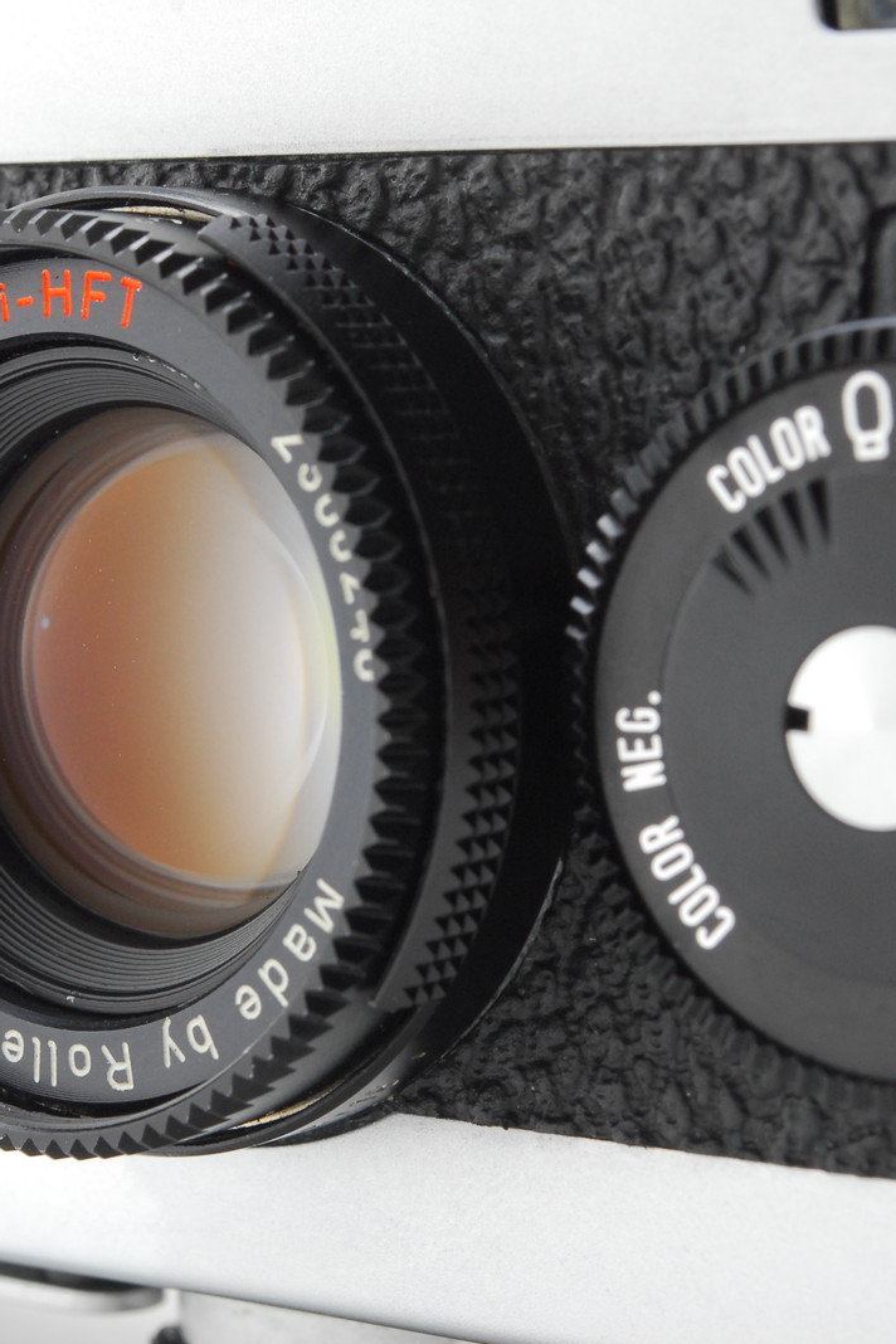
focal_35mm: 117
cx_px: 223
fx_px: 4368
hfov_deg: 11.7
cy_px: 673
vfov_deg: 17.5
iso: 500
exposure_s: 1/100
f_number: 16
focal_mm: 52
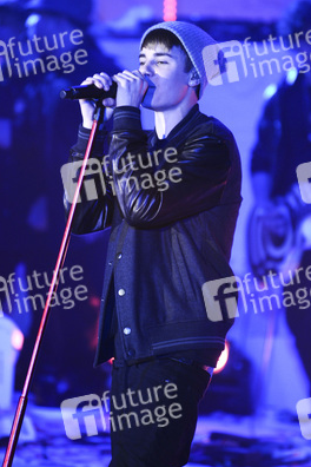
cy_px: 235
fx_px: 3926
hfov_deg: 4.5
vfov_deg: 6.8
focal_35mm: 303
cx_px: 156
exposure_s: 1/200
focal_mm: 200
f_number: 2.8
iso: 640
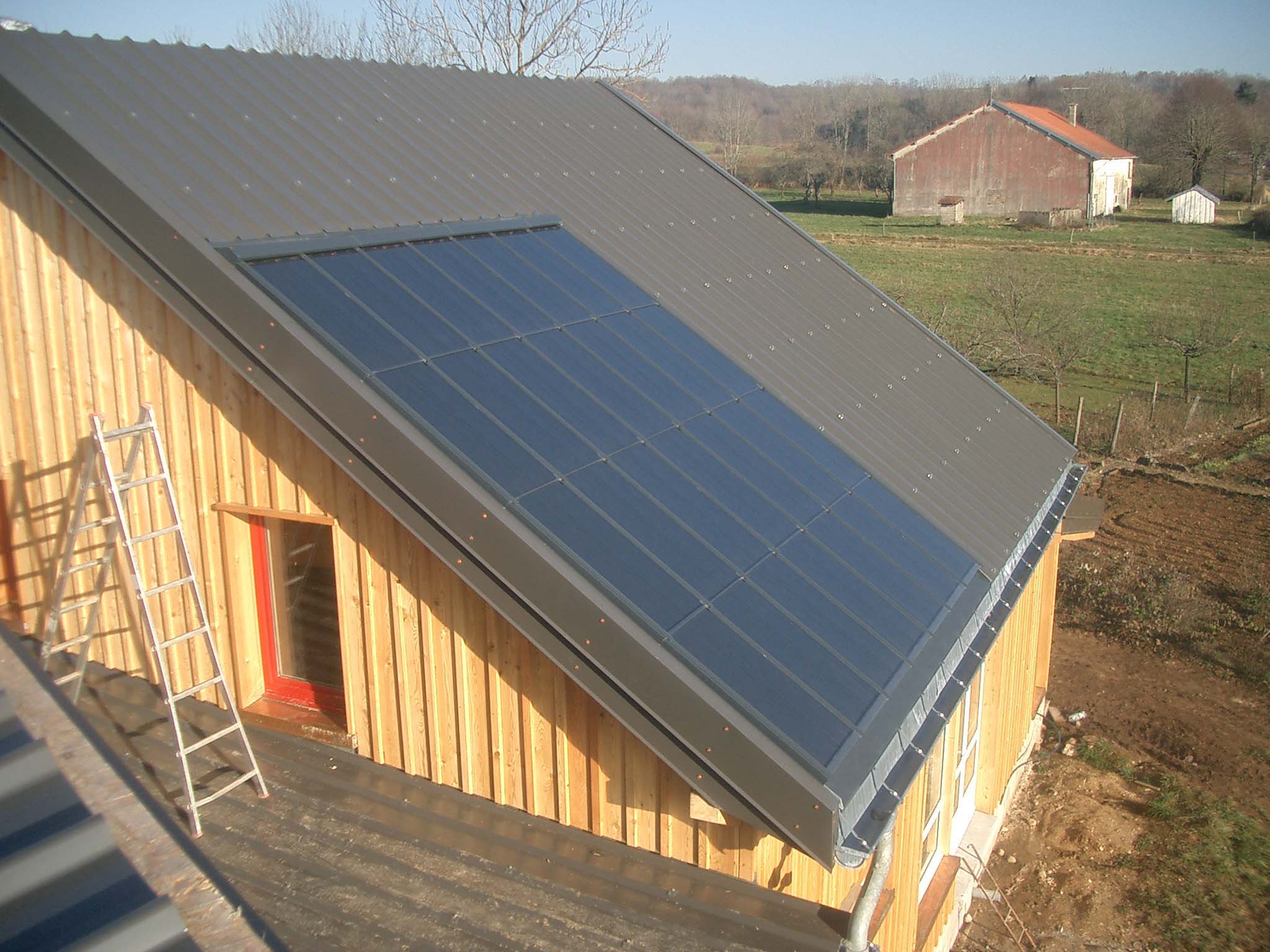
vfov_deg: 40.7
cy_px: 476
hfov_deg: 52.6
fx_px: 1284
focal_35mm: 35
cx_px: 635
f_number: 2.6
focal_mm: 5.8
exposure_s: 1/640
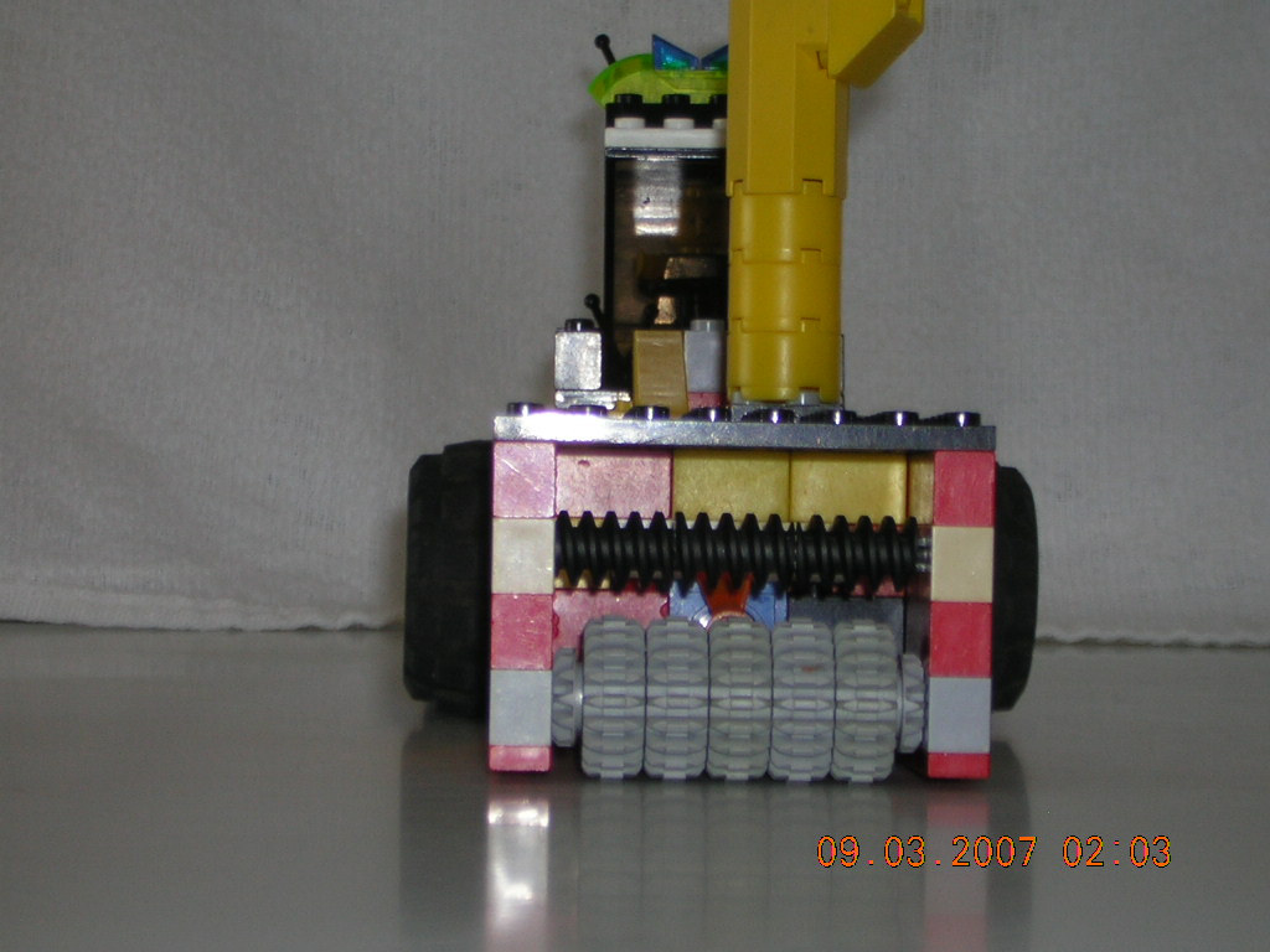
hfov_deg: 18.9
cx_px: 635
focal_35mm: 104
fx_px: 3816
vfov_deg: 14.2
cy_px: 476
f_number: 4.6
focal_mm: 13.6
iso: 50
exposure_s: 1/60.1
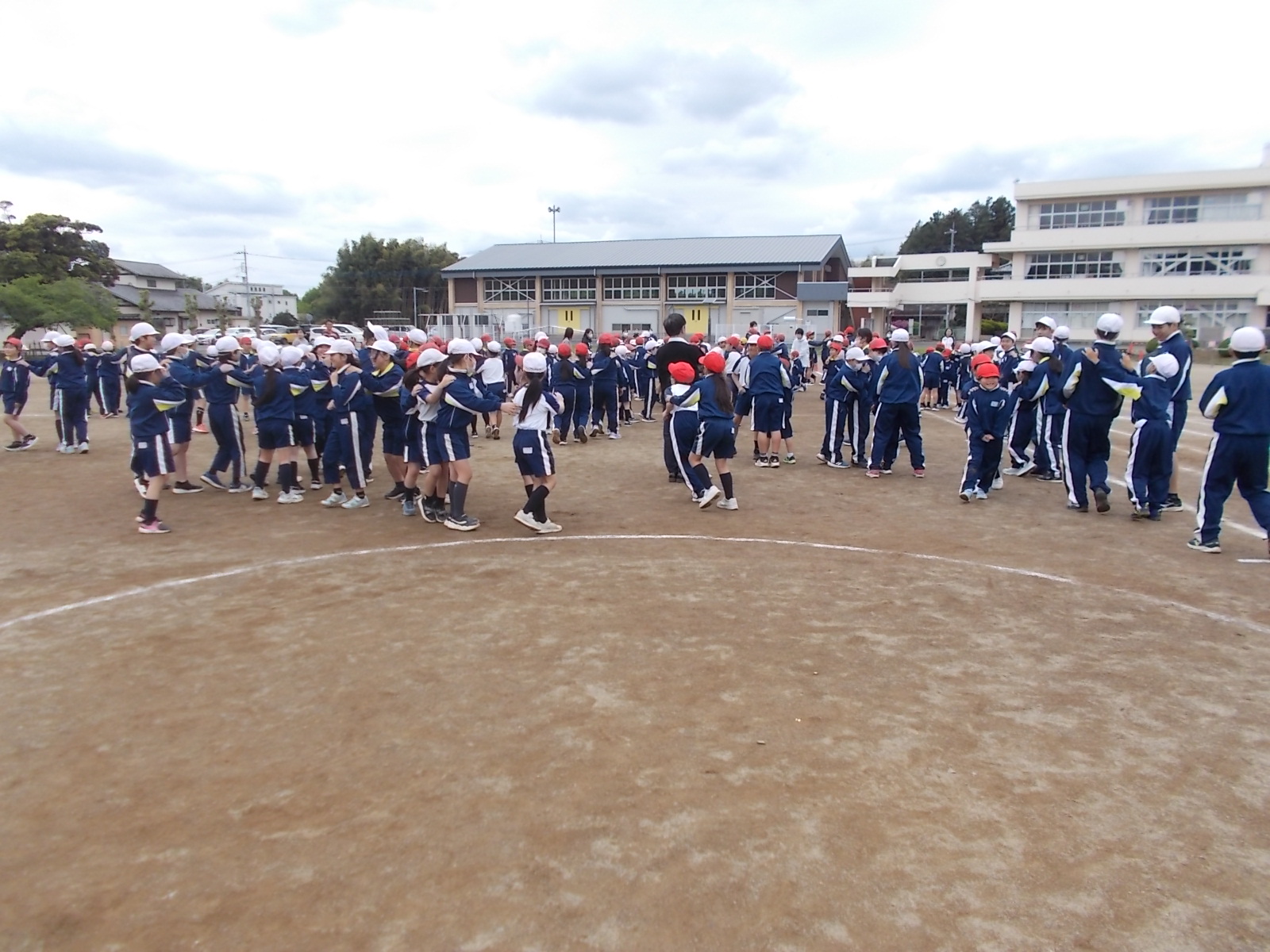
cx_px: 635
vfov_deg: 53.1
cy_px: 476
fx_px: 954
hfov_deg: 67.3
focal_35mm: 26
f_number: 3.2
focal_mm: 4.6
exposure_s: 1/500
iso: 80
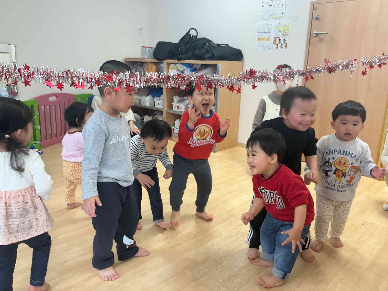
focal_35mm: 29
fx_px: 325
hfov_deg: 61.7
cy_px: 146
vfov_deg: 48.2
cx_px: 194
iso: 50
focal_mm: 3
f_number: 1.8
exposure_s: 1/120
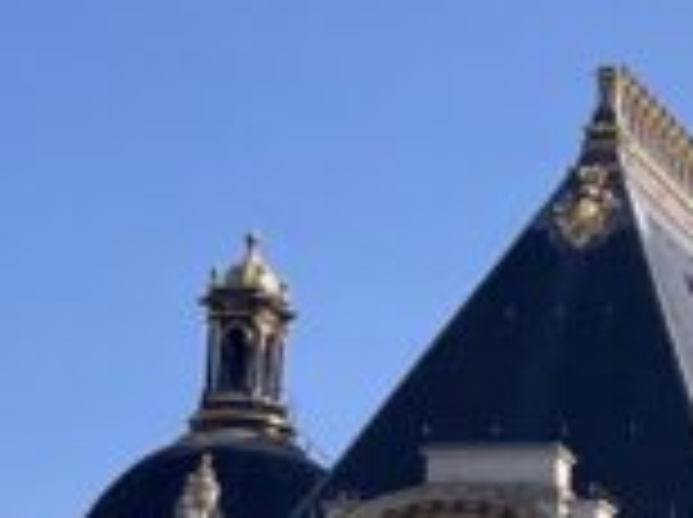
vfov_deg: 8.2
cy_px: 950
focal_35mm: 173
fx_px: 3458
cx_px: 1476
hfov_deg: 10.4
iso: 50
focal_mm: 5.1
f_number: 1.6
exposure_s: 1/3745
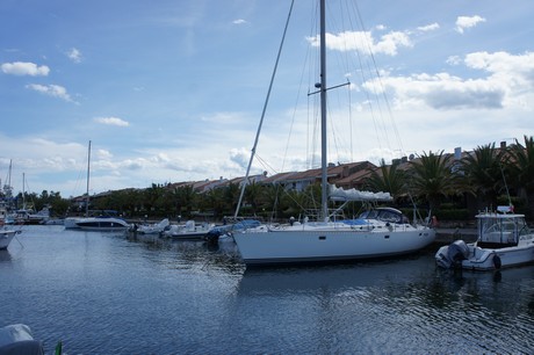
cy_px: 178
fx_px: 445
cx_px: 267
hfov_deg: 62.0
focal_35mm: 30
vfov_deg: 43.5
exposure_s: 1/640
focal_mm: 20
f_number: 8
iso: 200
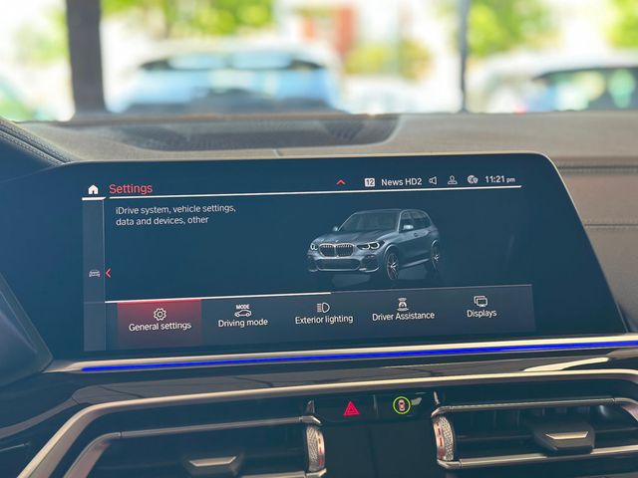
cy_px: 239
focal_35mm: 48
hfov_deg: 39.7
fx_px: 885
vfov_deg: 30.3
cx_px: 319
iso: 100
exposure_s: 1/53
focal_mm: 6.86
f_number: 1.78
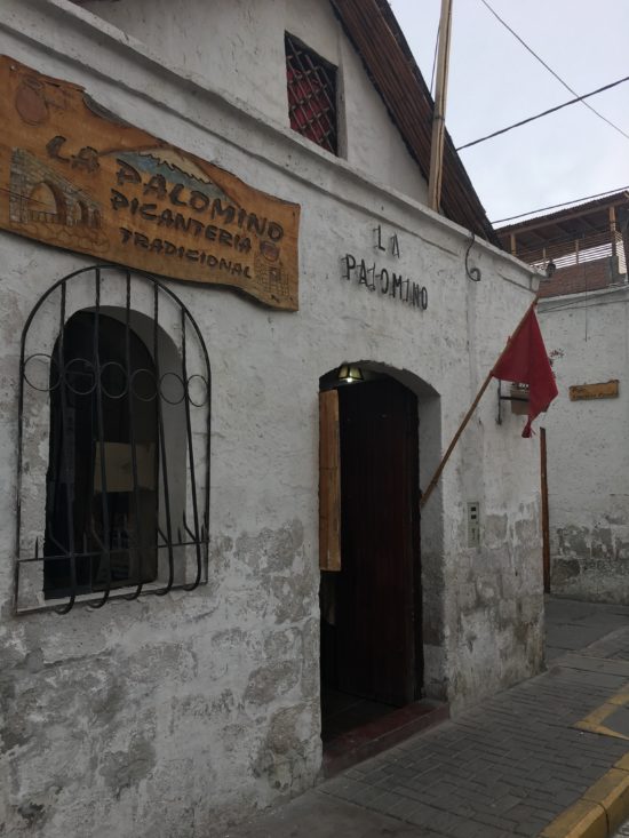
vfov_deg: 61.7
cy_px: 419
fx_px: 702
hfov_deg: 48.2
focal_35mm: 29
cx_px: 314
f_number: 2.2
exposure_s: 1/150
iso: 25
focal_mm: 4.15
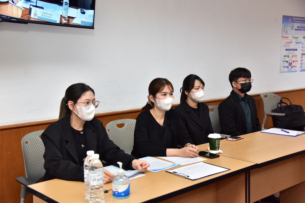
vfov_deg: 29.3
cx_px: 152
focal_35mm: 46
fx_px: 390
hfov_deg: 42.7
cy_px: 102
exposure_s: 1/100
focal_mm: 46
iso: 1600
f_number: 5
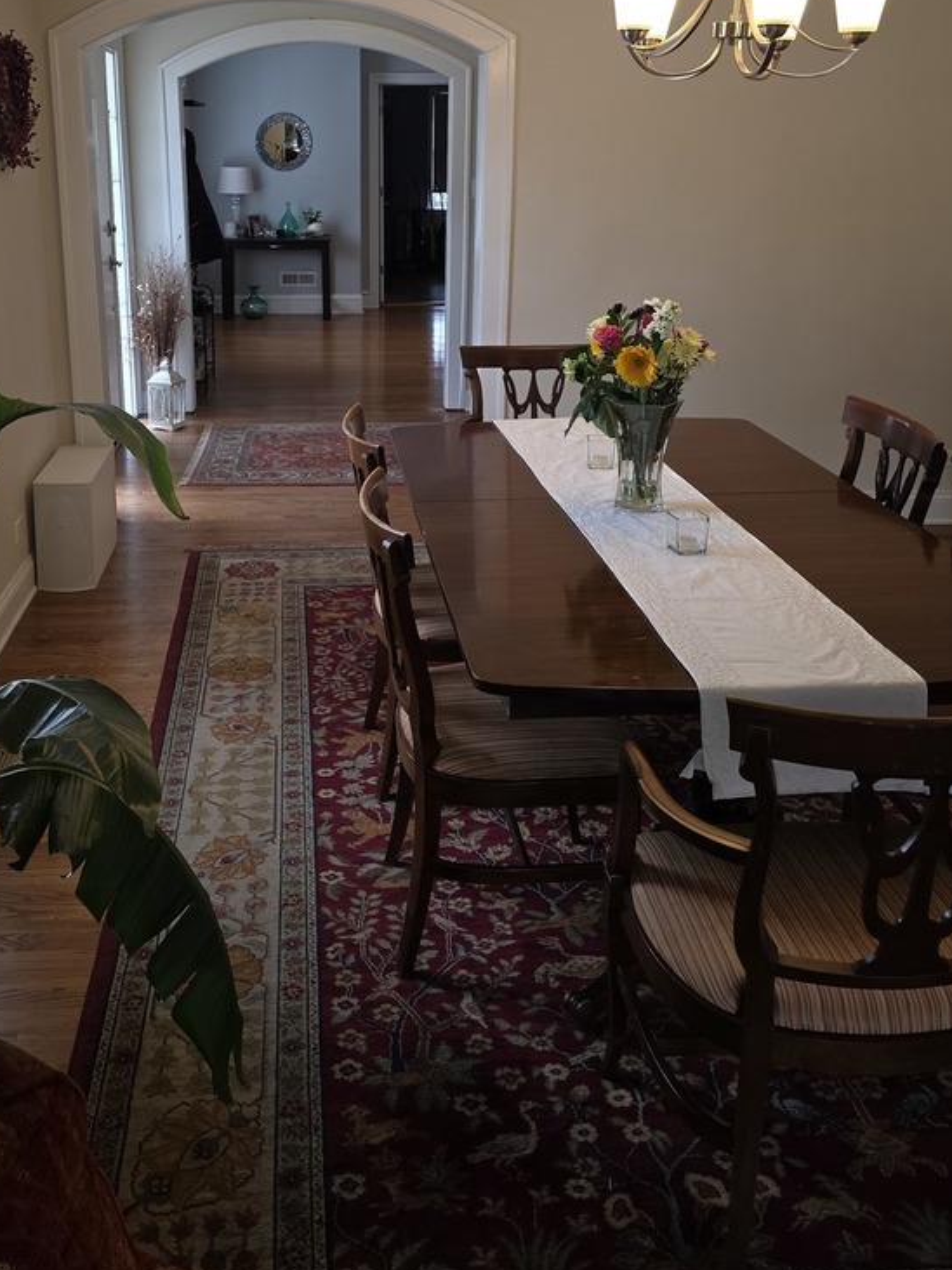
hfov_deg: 41.6
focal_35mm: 34
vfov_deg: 53.1
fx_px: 1247
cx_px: 374
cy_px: 440
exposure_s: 1/60
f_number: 1.7
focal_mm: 6.25
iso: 50
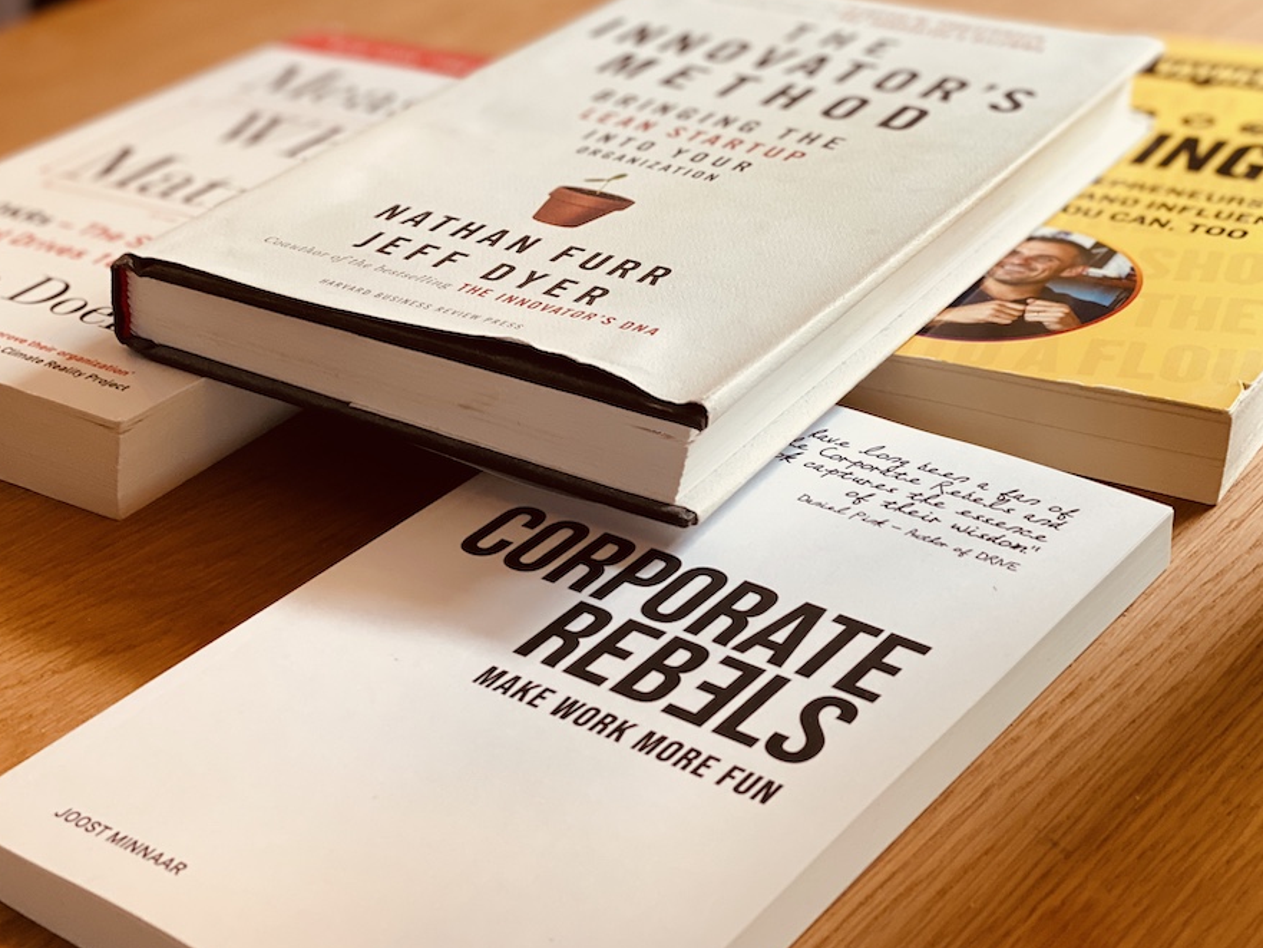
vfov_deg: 24.8
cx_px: 649
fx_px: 2153
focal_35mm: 59
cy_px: 450
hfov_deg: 32.7
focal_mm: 6
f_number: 2
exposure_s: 1/111
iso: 125
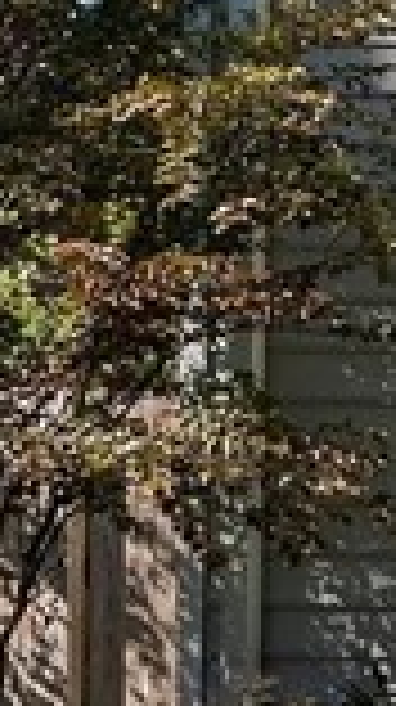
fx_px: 4211
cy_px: 328
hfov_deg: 4.4
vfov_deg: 9.6
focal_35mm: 225
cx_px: 2135
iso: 800
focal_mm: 31
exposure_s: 1/250
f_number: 8
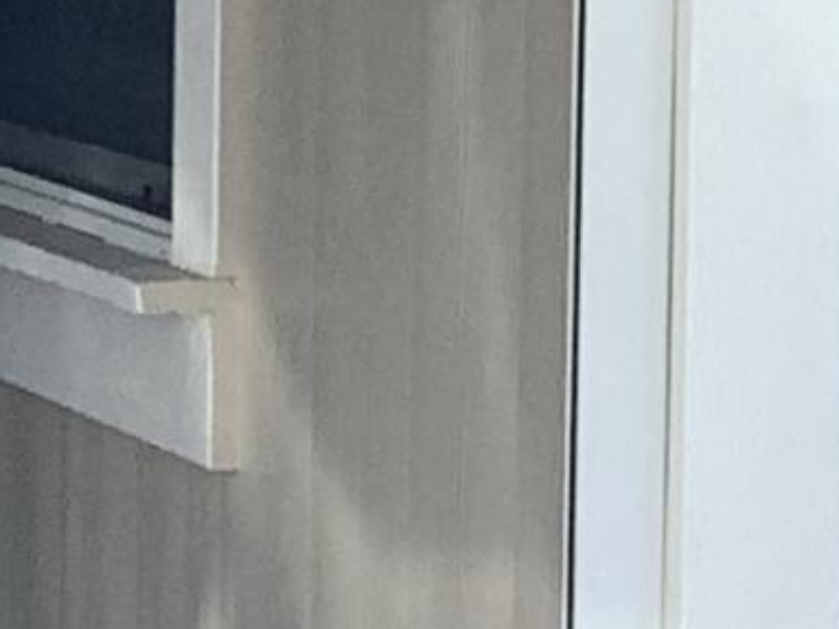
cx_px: -1555
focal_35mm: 243
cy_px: -79
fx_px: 5888
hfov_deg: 7.3
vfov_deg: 6.1
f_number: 2.4
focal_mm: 3.3
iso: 25
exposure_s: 1/485
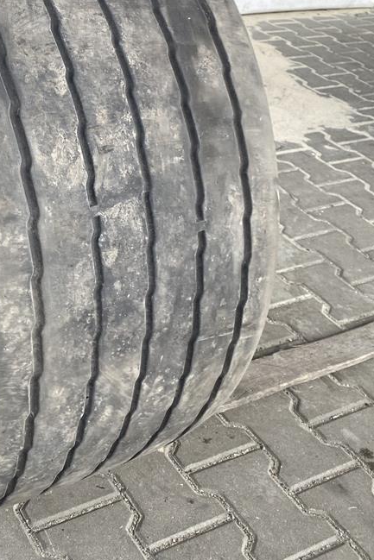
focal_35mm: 50
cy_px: 194
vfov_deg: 39.2
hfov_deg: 26.3
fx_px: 779
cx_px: 53
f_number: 1.8
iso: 32
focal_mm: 4.25
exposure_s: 1/122
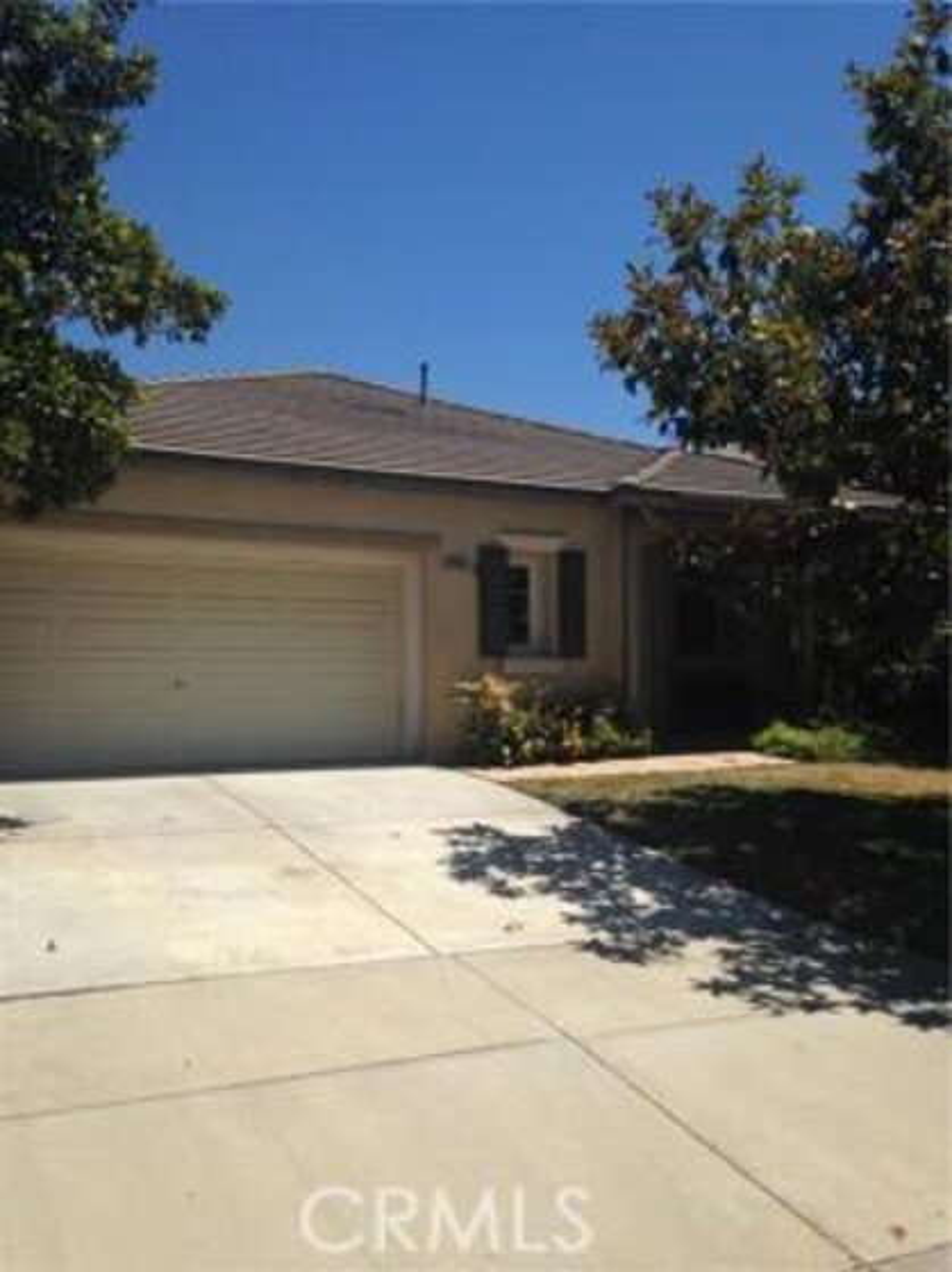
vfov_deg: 55.4
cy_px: 636
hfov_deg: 42.9
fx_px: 1212
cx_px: 476
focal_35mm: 33
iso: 50
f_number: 2.4
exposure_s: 1/2584
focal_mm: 4.12
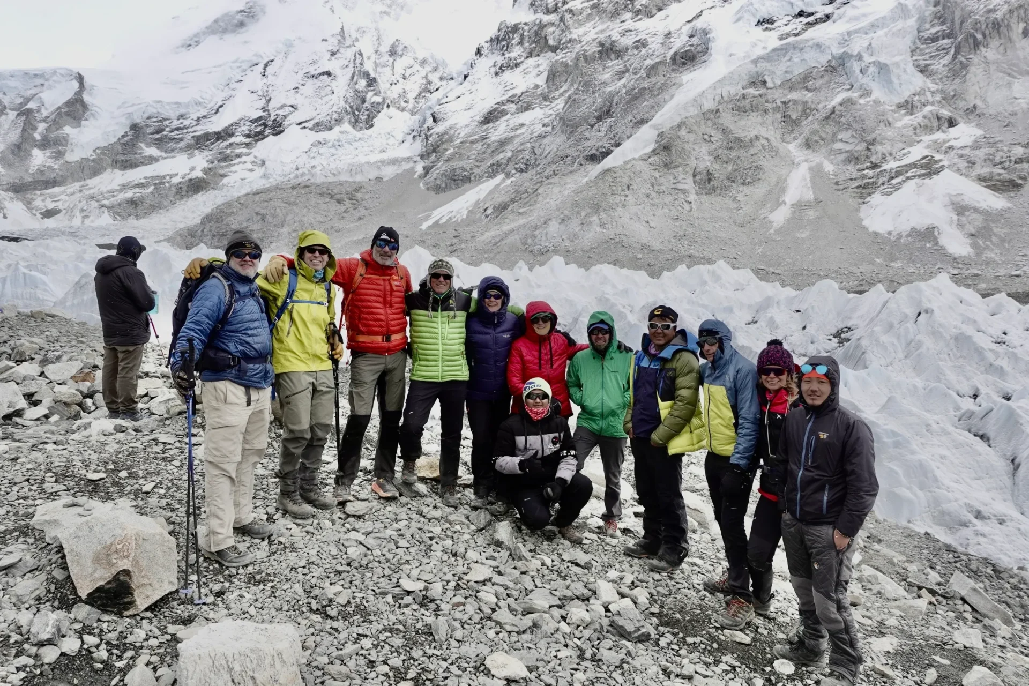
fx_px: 686
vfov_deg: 53.1
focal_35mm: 24
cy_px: 343
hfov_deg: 73.7
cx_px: 514
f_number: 4
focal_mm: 8.8
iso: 125
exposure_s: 1/640
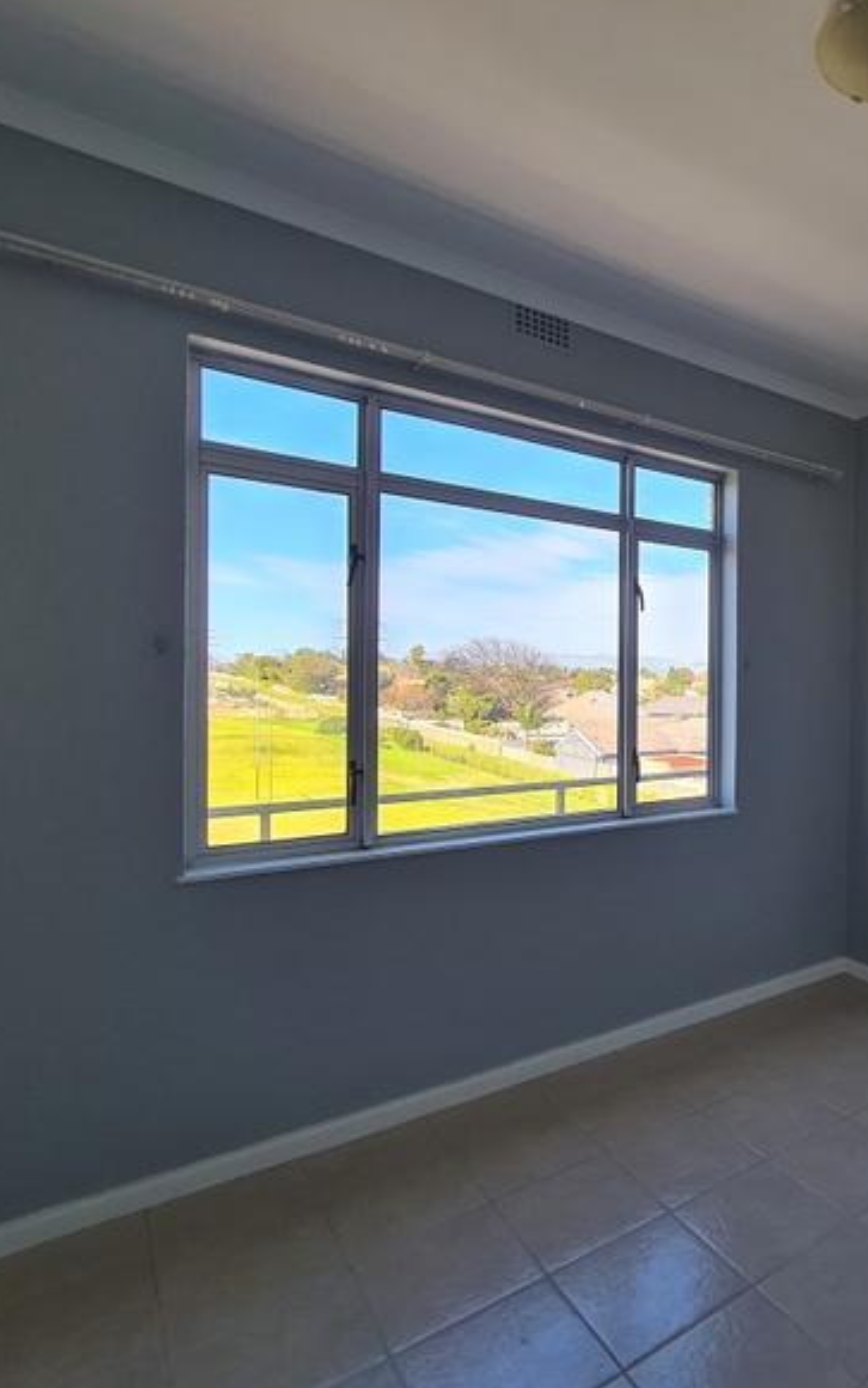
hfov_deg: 54.0
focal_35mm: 19
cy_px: 692
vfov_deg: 88.0
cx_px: 789
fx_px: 718
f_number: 2.2
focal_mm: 2.2
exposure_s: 1/254
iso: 50
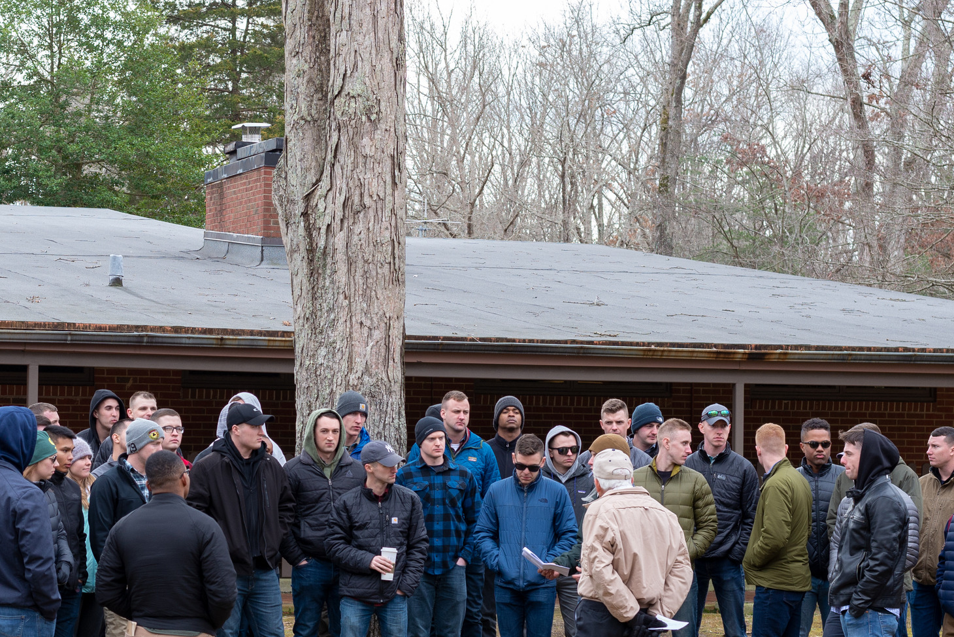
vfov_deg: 13.3
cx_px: 267
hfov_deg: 19.7
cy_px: 384
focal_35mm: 103
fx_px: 2731
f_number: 5.6
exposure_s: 1/200
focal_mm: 50
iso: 250
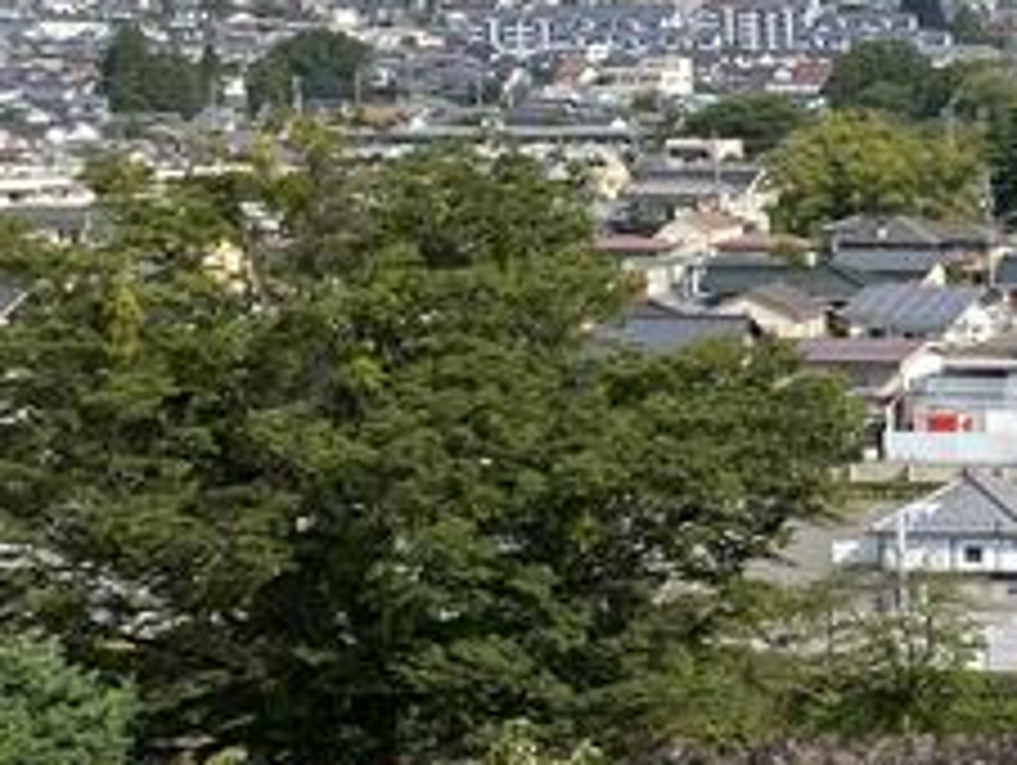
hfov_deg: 18.2
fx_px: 2706
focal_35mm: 92
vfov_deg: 16.1
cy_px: 450
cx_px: 1656
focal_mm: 4.25
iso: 32
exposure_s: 1/3040
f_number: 1.8
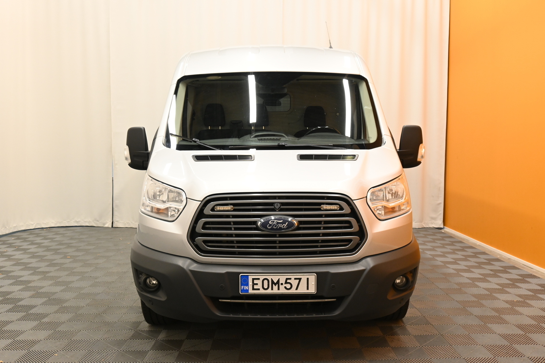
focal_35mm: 32
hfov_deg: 58.3
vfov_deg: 40.8
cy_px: 182
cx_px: 272
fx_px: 488
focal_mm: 21.5
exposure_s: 1/30
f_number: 5.6
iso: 900
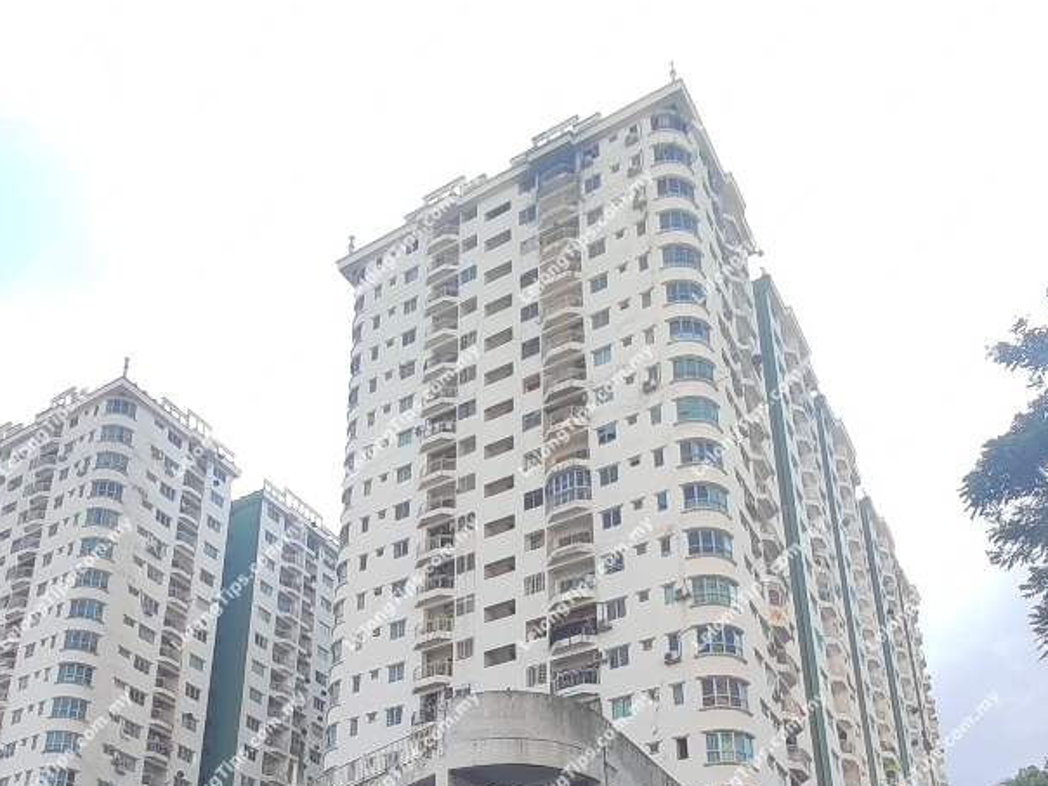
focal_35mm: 29
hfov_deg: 61.0
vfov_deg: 44.5
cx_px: 406
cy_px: 688
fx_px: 878
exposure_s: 1/753
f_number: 2.2
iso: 50
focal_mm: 1.65
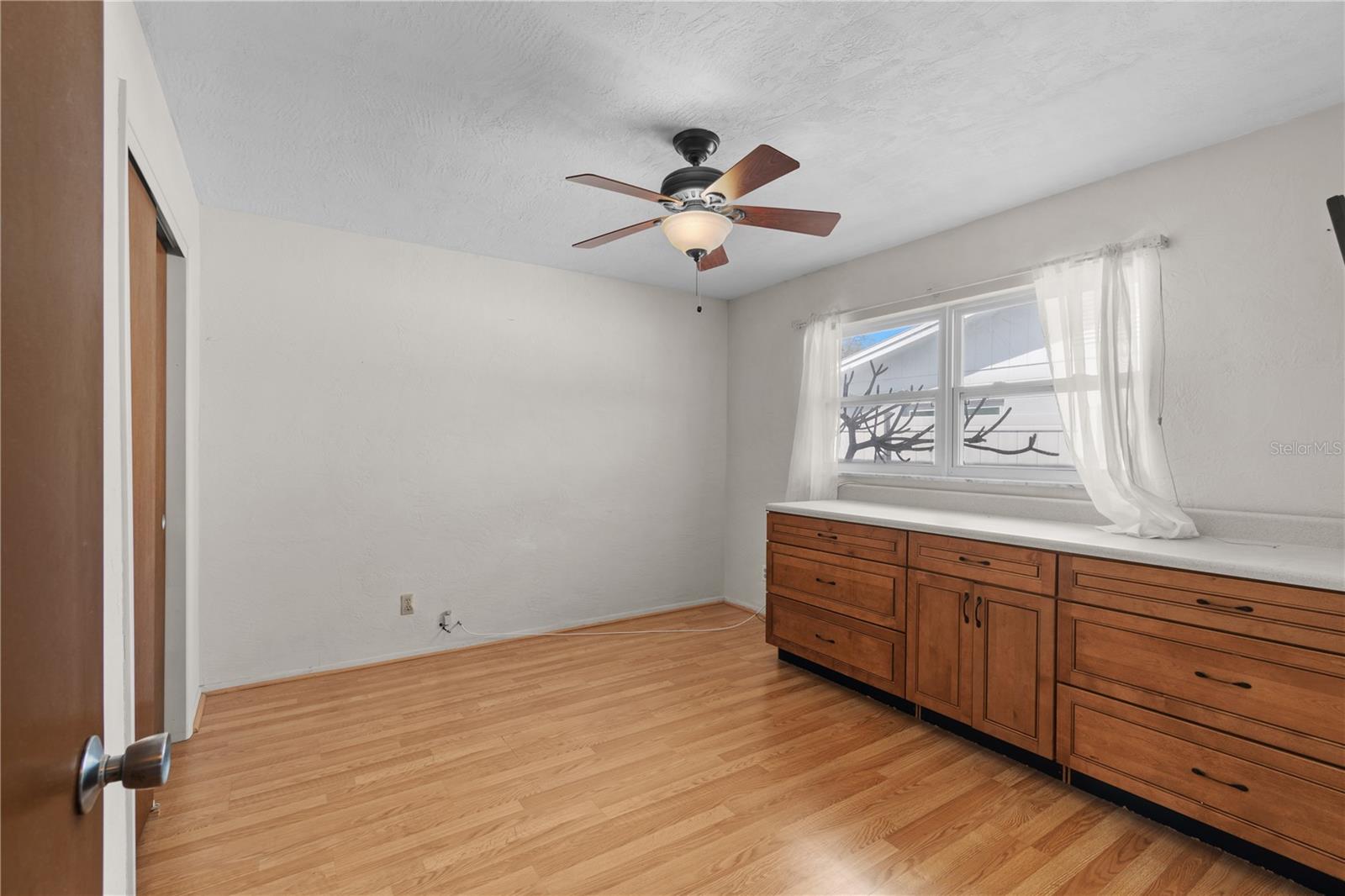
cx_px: 672
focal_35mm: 15
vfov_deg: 77.3
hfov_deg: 100.4
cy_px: 448
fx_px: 560
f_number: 7.1
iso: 100
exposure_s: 1.3
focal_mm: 10
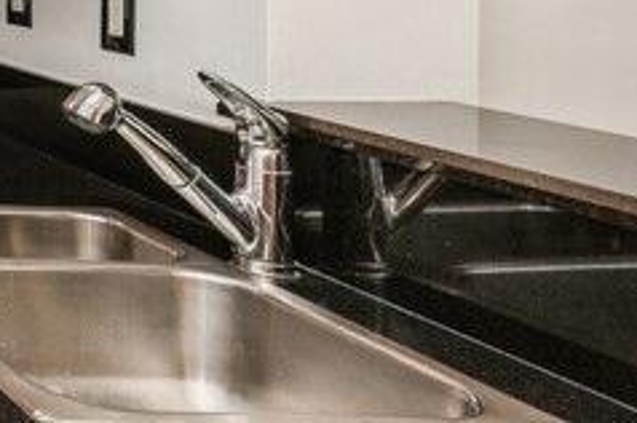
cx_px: -559
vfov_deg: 23.6
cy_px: -59
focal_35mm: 53
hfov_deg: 21.1
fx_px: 937
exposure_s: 1/6
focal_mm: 14
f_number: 8
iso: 160
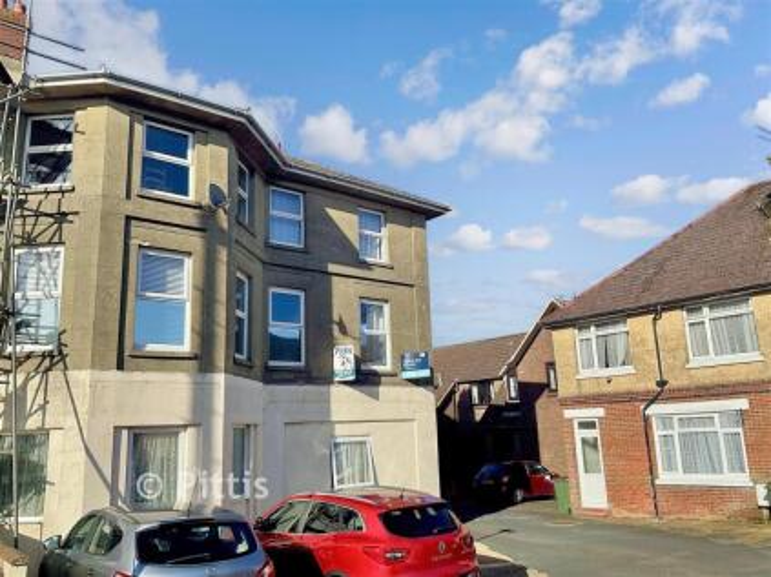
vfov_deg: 48.2
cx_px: 386
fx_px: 646
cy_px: 288
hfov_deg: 61.7
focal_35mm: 29
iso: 16
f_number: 1.8
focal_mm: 3
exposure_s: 1/2538
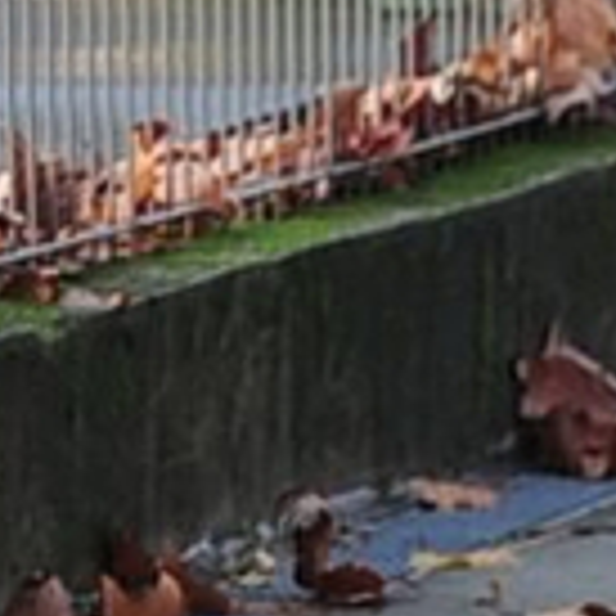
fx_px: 21965
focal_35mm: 1091
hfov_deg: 1.6
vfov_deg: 1.6
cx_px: 1655
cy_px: -277
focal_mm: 110
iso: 500
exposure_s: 1/800
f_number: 3.5
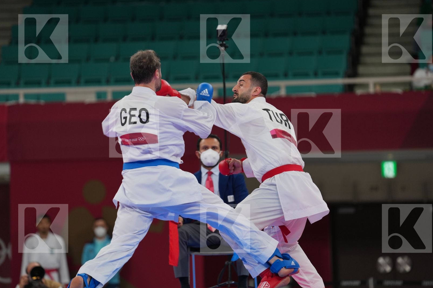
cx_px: 225
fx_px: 2682
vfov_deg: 6.2
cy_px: 133
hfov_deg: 9.2
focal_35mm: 223
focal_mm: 200
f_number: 2.8
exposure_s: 1/1000
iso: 500
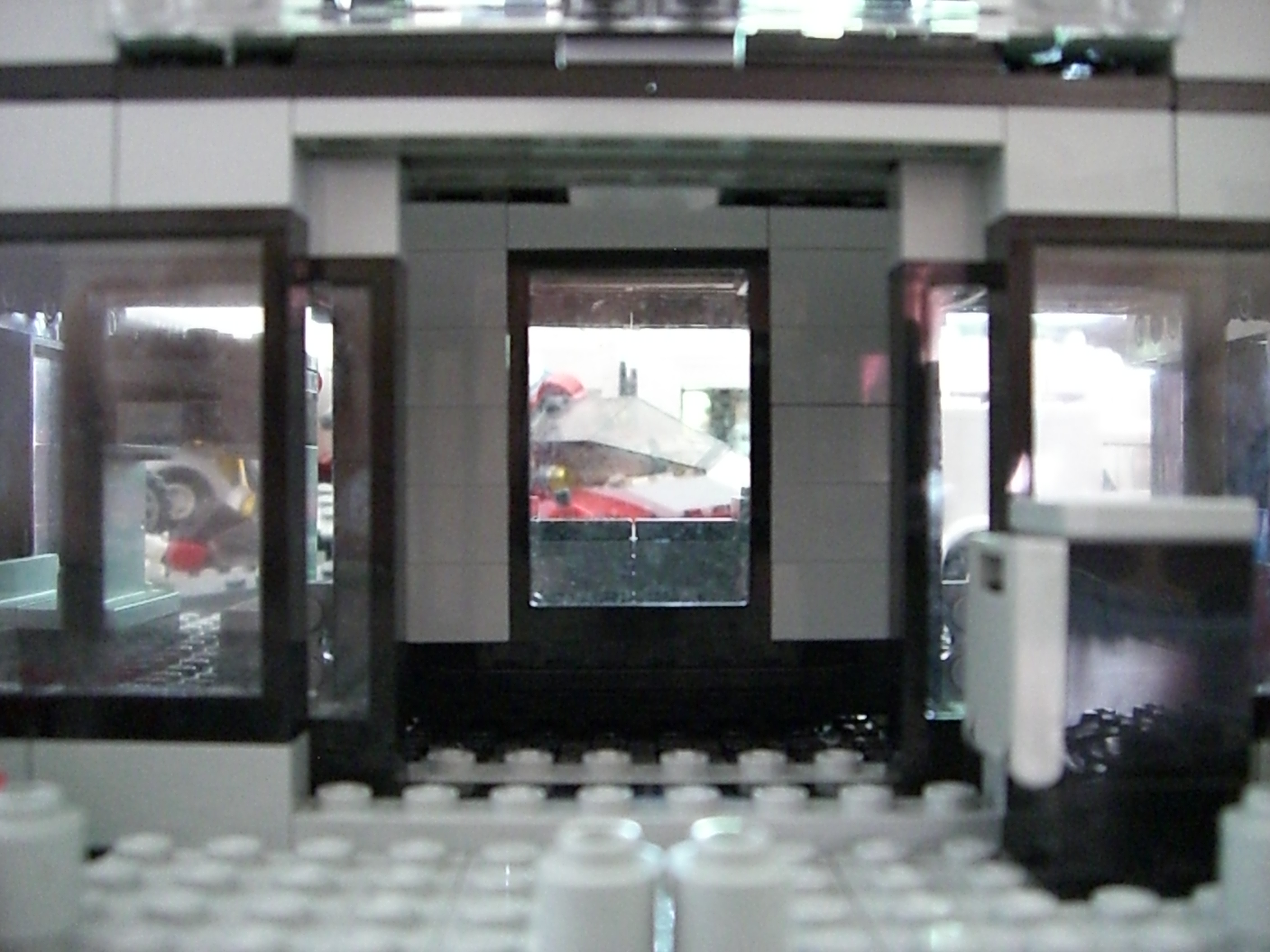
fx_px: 1394
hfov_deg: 49.0
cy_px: 476
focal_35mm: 38
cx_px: 635
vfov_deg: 37.7
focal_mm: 6.2
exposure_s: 1/30
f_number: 2.7
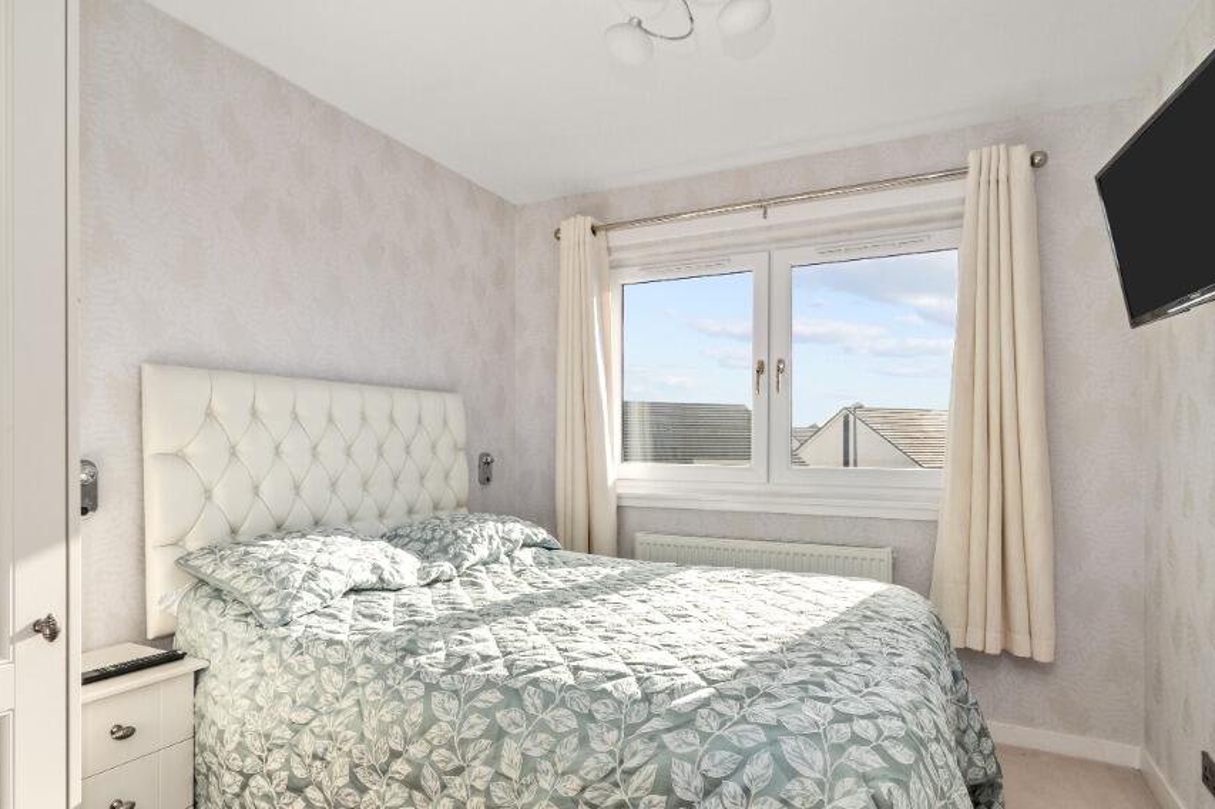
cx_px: 584
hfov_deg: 90.0
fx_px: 607
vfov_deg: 67.1
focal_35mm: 18
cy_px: 452
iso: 200
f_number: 8
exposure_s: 1/80
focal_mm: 10
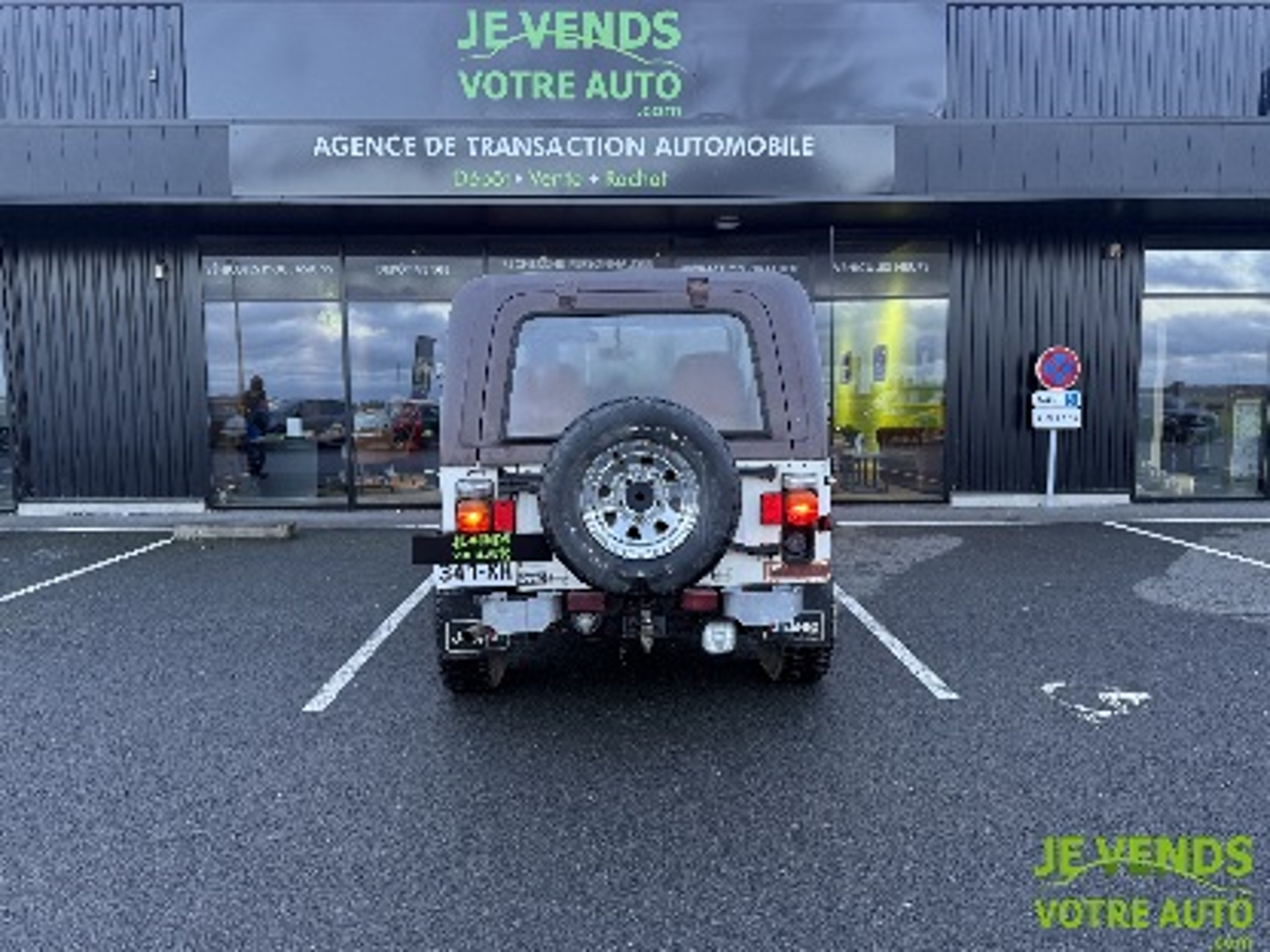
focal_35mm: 24
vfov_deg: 56.8
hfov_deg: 71.6
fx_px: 881
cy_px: 476
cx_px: 635
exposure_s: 1/112
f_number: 1.78
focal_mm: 6.76
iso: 200
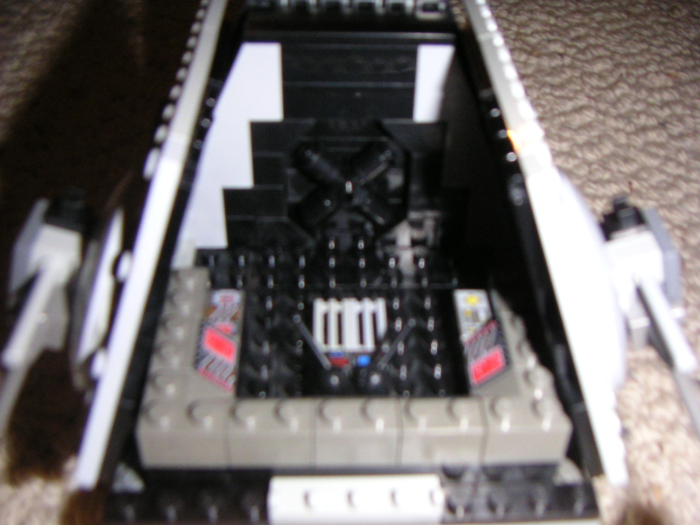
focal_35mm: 38
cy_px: 262
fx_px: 768
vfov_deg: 37.7
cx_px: 350
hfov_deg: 49.0
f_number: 2.8
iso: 200
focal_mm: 5
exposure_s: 1/45
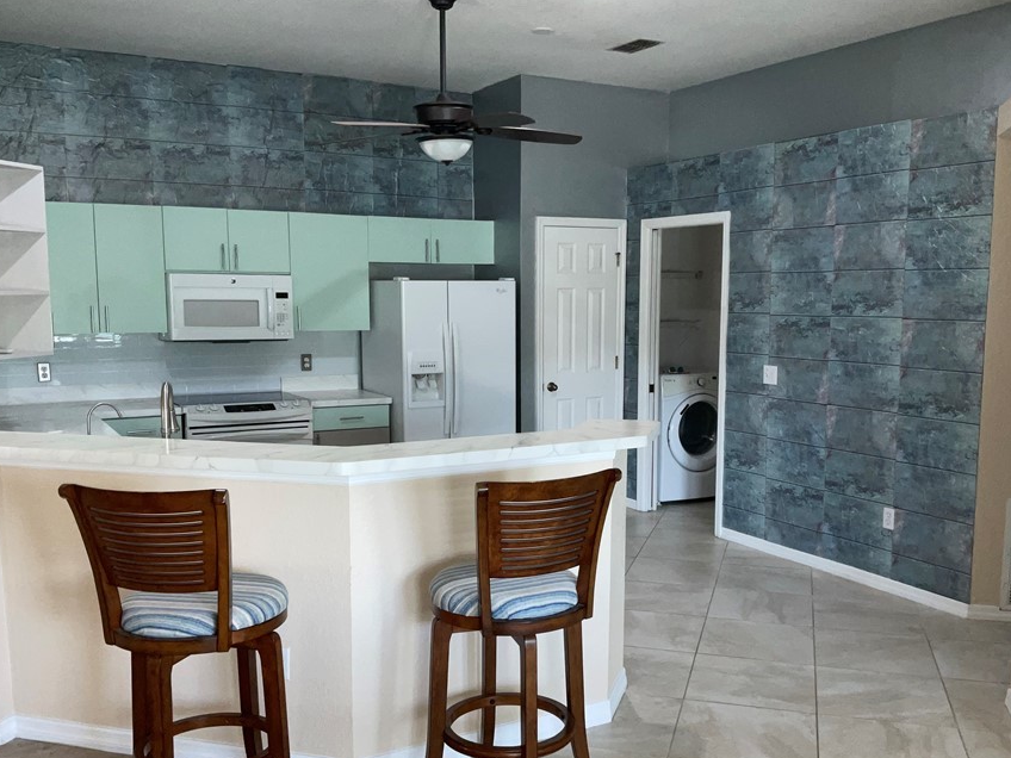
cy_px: 431
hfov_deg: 52.6
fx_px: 1022
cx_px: 536
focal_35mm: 35
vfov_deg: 40.6
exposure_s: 1/60
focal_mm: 3
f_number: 1.8
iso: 64
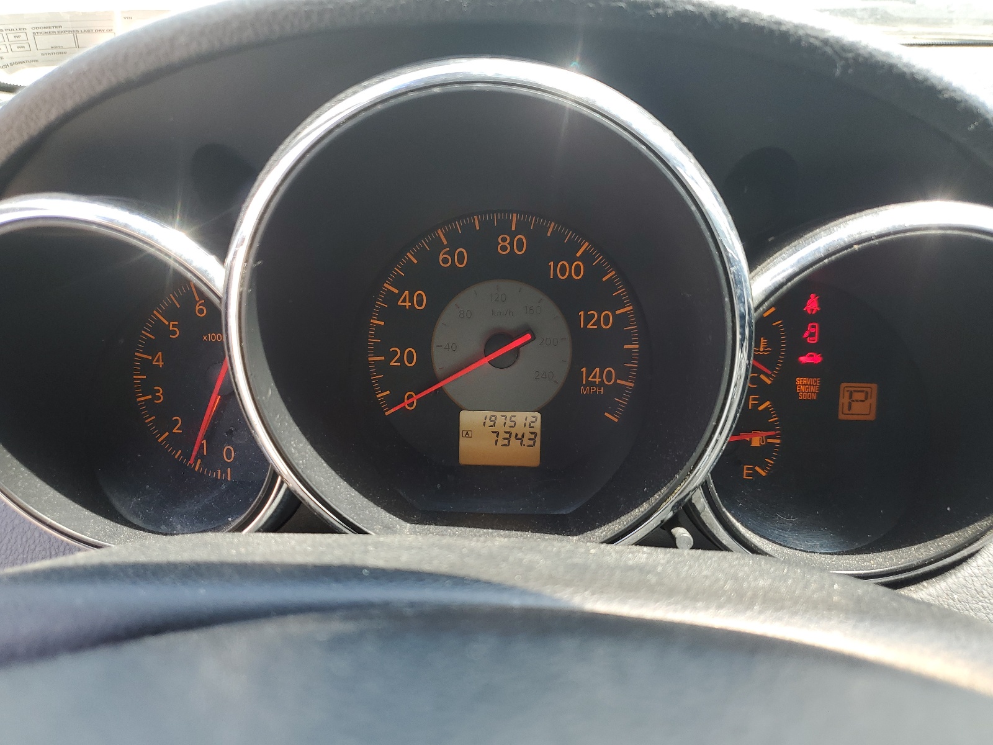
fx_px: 746
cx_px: 496
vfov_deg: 53.1
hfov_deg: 67.3
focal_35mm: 26
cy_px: 372
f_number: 1.5
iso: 50
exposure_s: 1/250
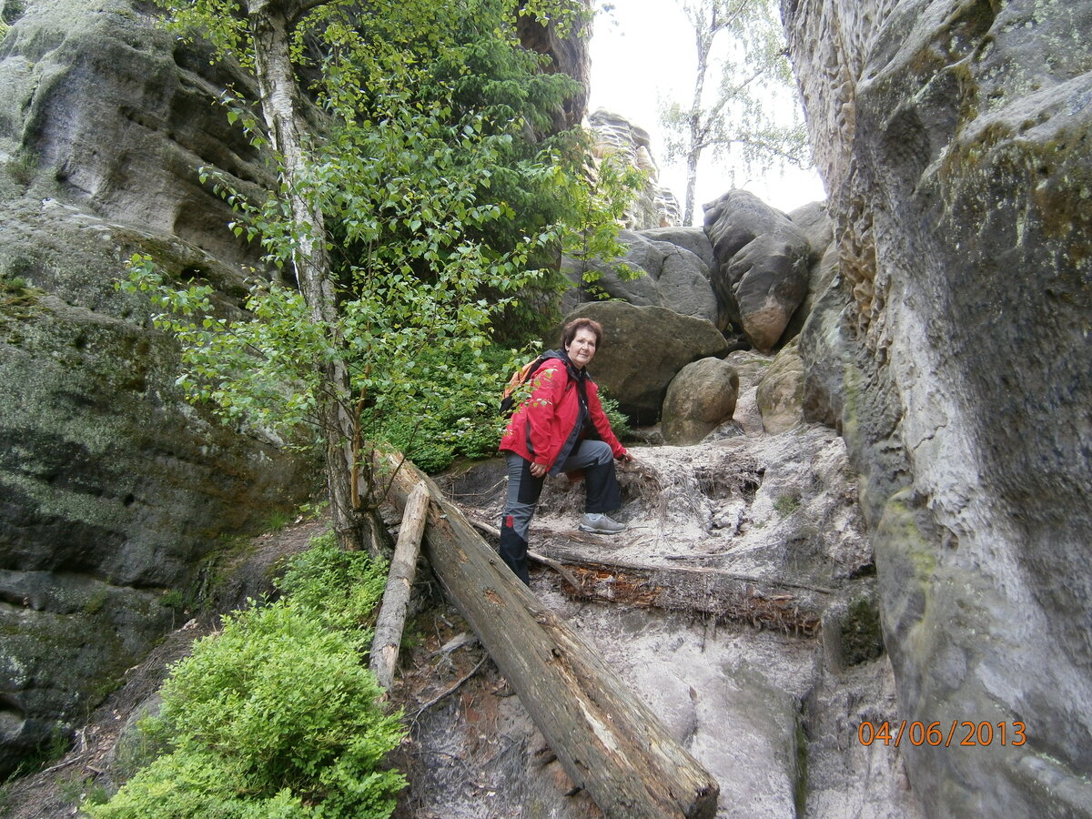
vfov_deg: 53.1
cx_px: 546
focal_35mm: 26
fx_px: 820
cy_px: 410
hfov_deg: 67.3
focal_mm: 4.7
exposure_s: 1/80
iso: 80
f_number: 2.8
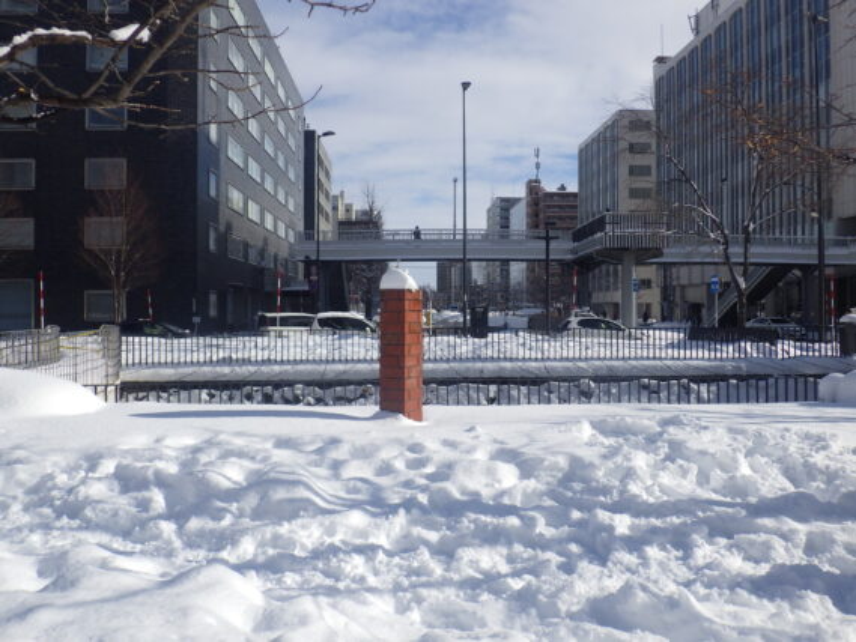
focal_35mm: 28
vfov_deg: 49.8
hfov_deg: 63.4
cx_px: 428
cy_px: 321
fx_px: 693
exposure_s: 1/2000
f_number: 4.2
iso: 125
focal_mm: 5
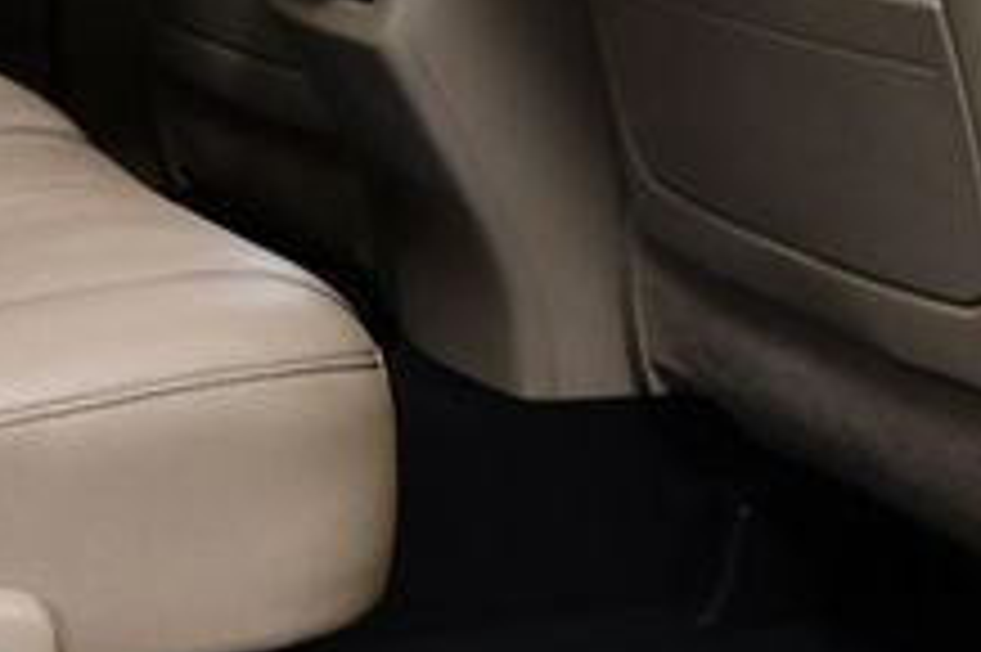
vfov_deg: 12.6
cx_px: -22
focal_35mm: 106
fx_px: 2886
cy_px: 800
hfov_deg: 18.7
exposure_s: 1/125
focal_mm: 18
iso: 1250
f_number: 3.5
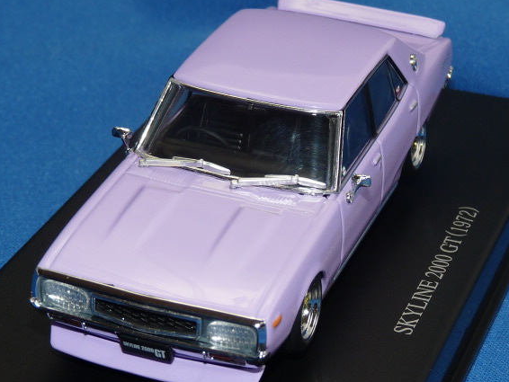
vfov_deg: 11.4
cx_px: 236
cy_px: 190
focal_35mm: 130
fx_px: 1912
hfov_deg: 15.2
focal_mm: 11.5
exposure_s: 1/30
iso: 100
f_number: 4
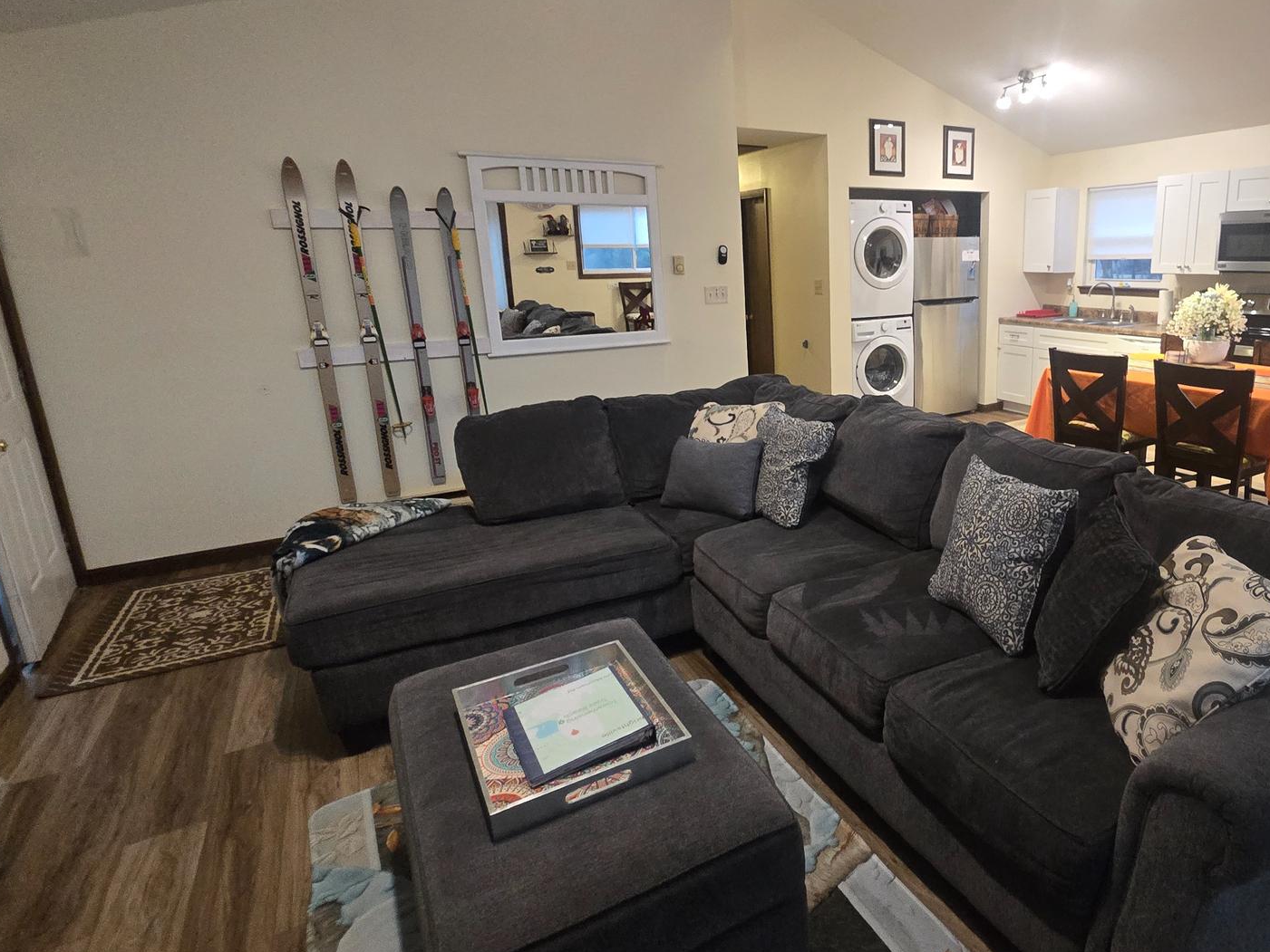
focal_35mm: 19
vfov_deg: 68.6
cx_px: 858
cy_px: 440
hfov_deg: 81.5
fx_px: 697
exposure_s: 1/60
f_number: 2.2
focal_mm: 2.2
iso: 640
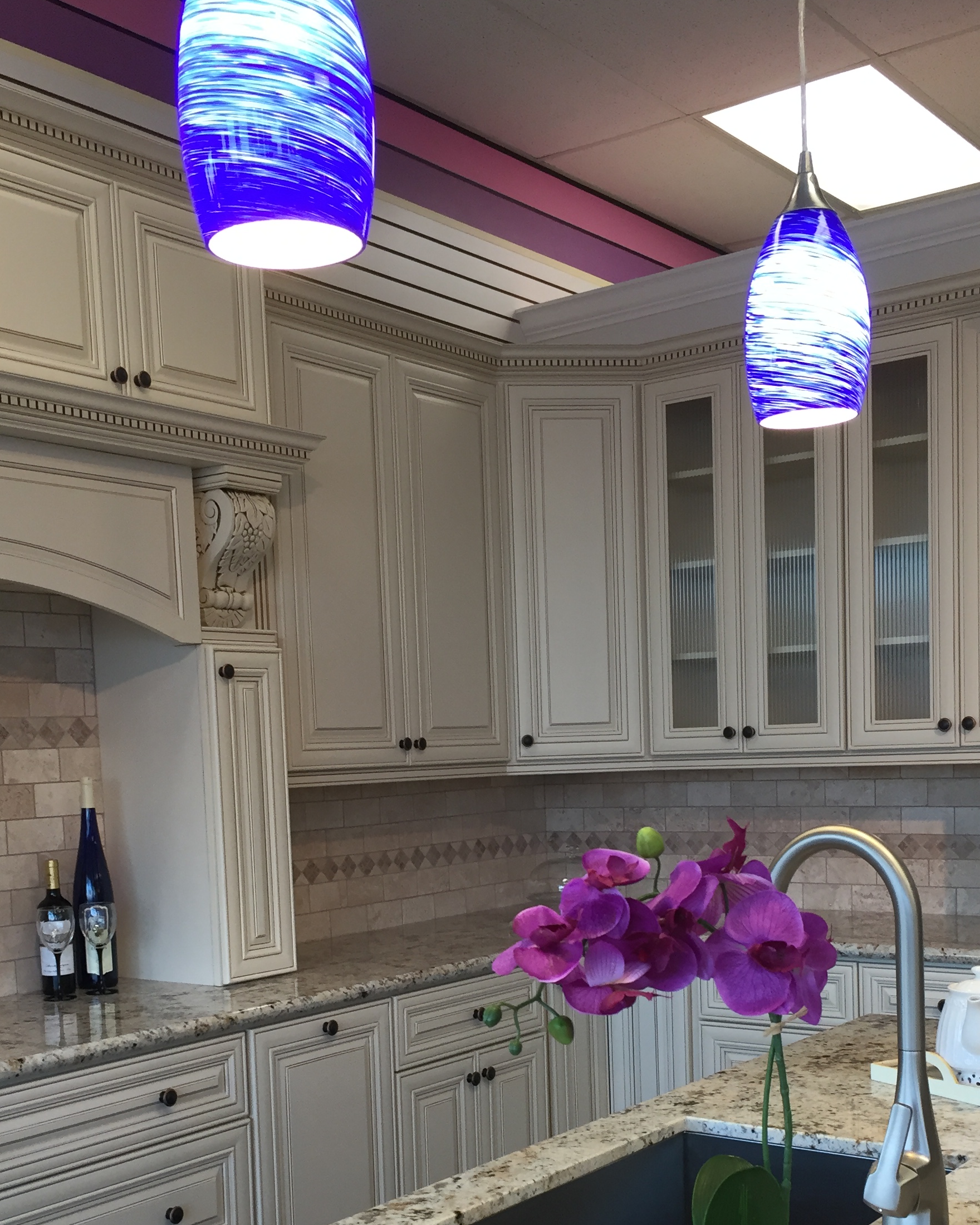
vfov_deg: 42.9
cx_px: 494
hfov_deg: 35.7
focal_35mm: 42
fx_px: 1523
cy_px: 865
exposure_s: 1/30
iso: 32
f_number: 2.2
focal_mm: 4.15
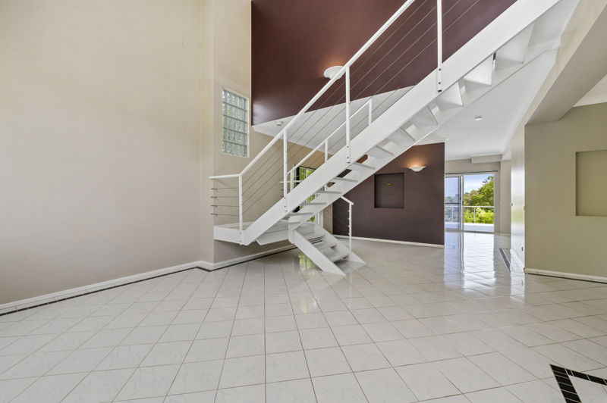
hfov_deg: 104.3
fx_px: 236
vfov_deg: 81.1
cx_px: 304
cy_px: 202
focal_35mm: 14
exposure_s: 1/15
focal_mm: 14
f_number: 7.1
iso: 160
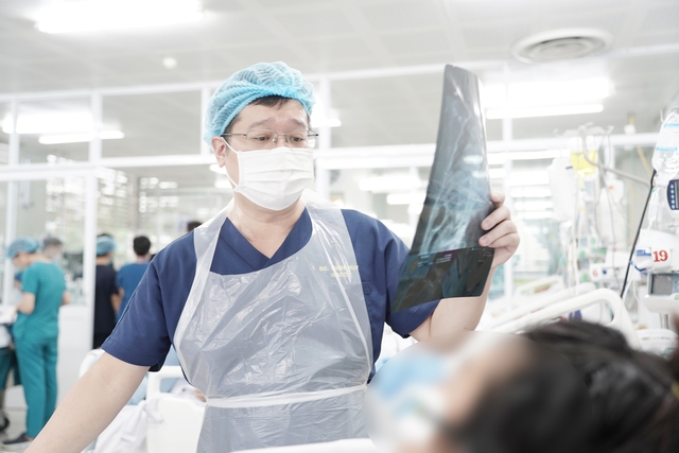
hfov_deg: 51.9
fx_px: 698
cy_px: 226
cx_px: 340
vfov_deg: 36.0
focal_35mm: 37
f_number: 2.8
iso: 1000
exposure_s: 1/100
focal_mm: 37
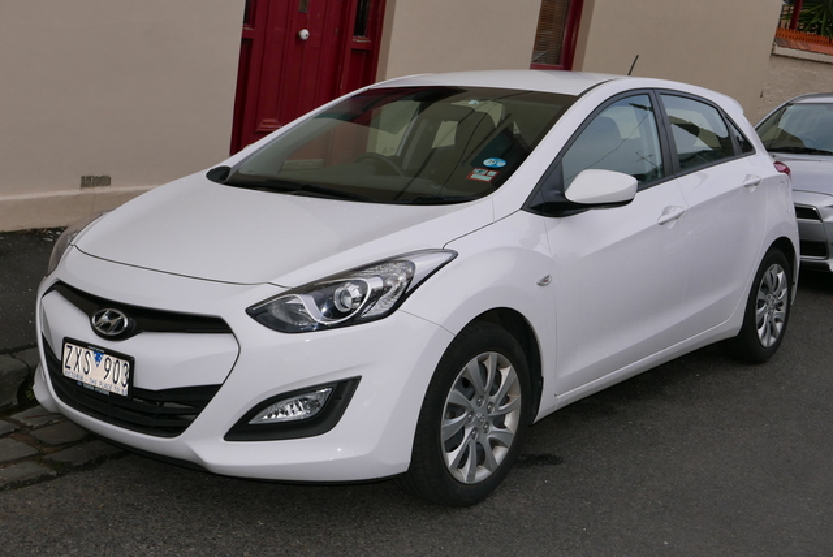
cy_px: 278
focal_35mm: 47
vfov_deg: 28.7
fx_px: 1088
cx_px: 416
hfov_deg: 41.9
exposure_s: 1/1000
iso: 400
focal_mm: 21.3
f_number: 5.6
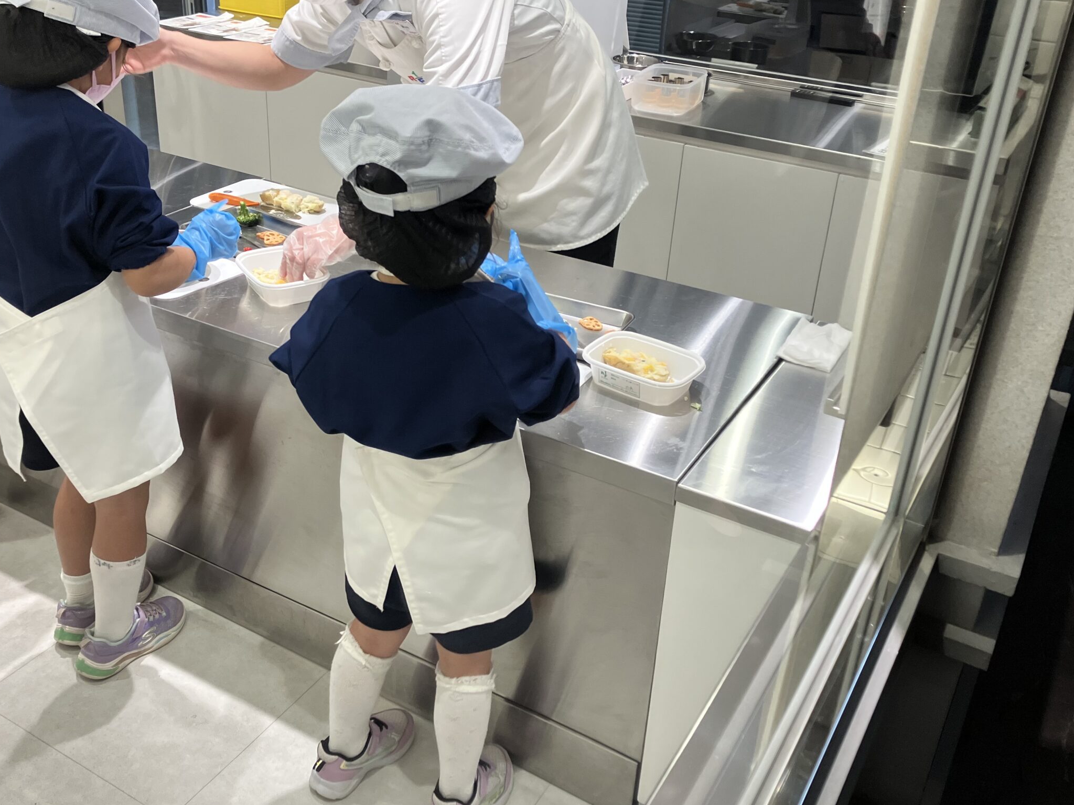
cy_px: 383
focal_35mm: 35
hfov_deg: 52.5
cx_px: 479
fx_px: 1086
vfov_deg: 40.7
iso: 80
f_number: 1.8
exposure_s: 1/120
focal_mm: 3.99
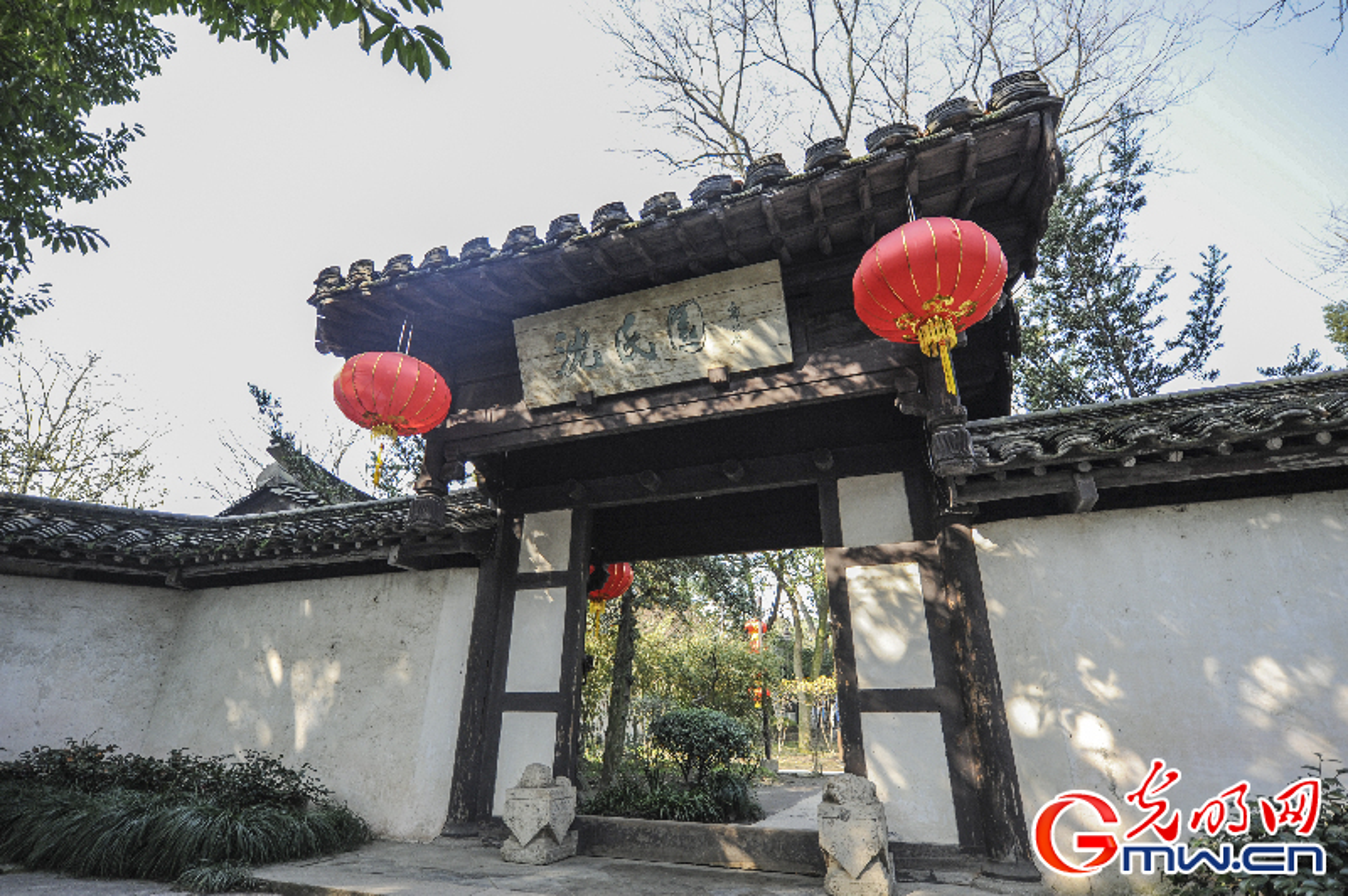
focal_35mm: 17
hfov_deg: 93.3
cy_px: 448
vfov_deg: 70.3
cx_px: 674
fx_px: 636
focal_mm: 17
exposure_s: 1/1000
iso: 640
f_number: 2.8
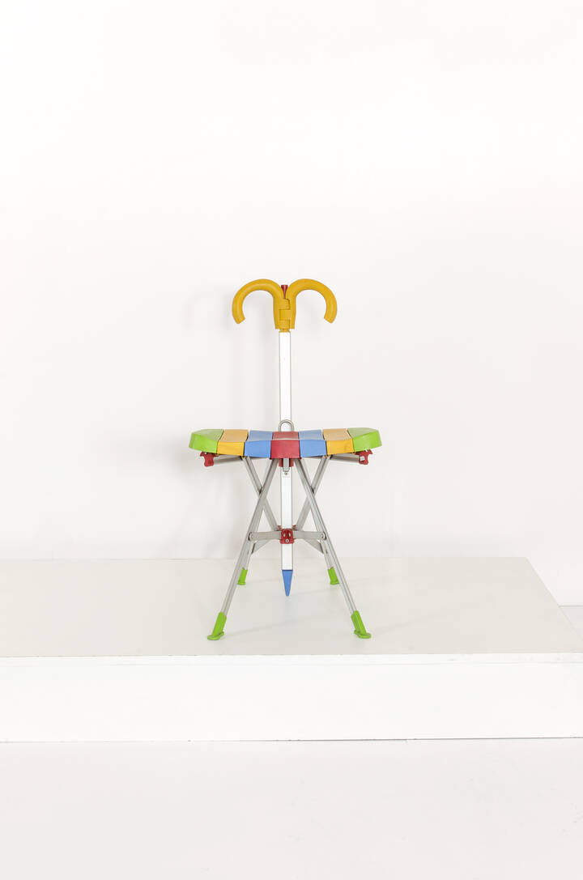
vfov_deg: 37.9
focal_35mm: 52
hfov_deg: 25.6
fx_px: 1281
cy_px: 440
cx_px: 292
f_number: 16
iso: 100
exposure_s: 1/160
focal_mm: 35
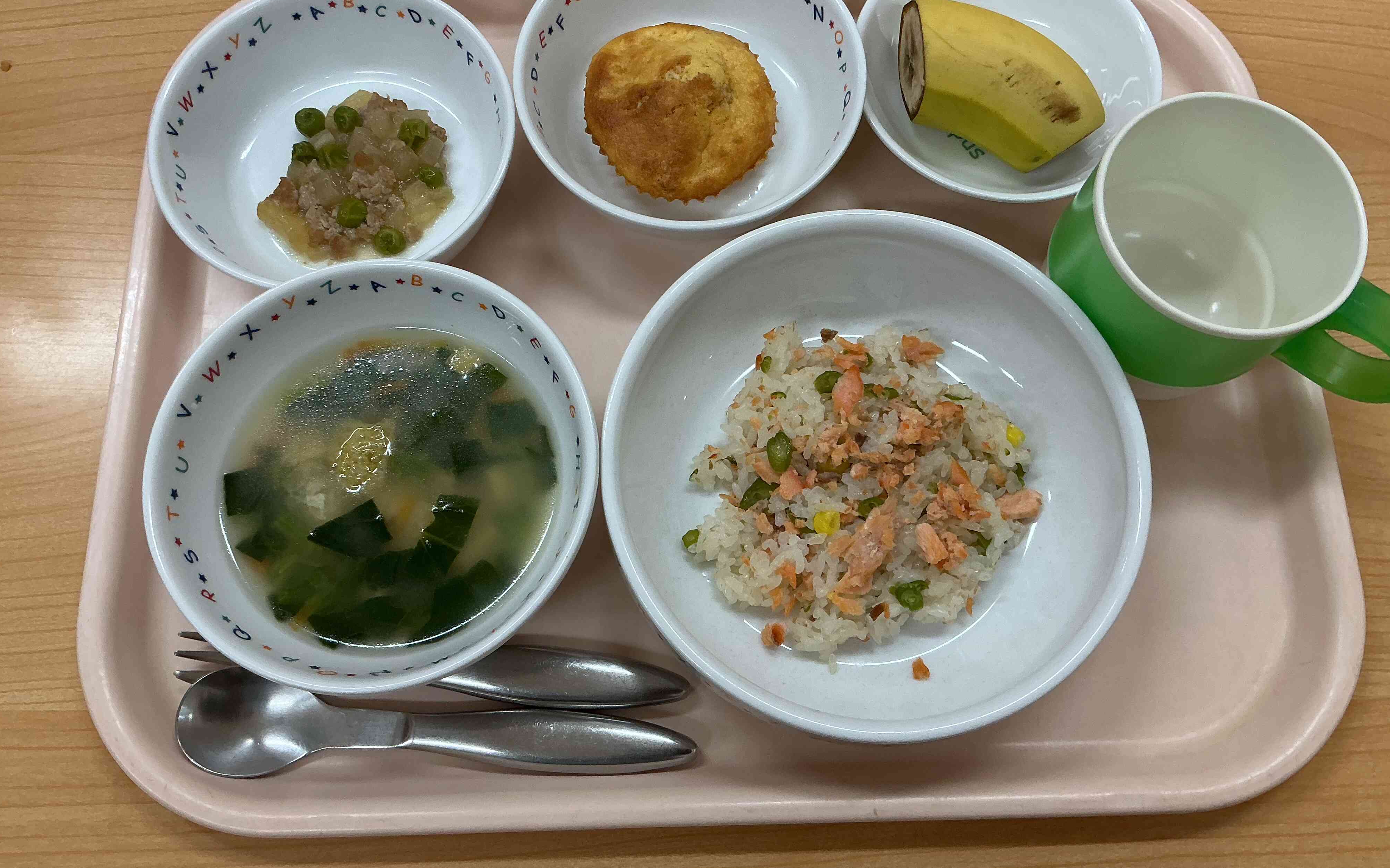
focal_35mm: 31
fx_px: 1174
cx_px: 692
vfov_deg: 40.5
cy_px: 381
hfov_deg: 61.2
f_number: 1.8
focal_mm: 3
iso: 50
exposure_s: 1/60
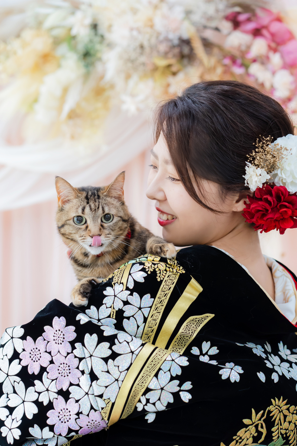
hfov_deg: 24.6
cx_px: 148
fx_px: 681
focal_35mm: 55
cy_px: 223
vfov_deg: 36.2
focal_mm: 55
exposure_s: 1/160
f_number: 3.5
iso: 1600
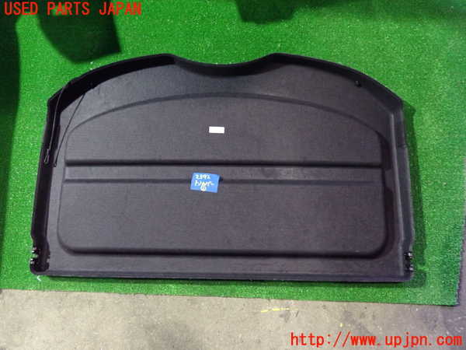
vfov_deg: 46.8
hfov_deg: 60.0
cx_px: 233
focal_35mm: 30
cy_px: 175
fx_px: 404
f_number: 2.3
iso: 800
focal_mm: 5.4
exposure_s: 1/20
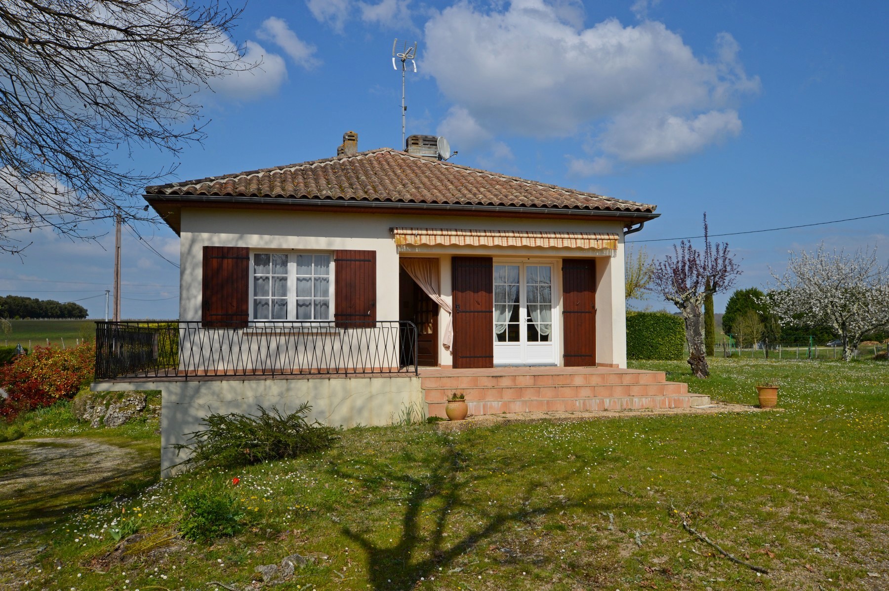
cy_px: 296
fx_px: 740
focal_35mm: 30
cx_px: 444
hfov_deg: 62.0
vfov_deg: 43.5
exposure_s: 1/320
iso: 100
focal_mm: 20
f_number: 9
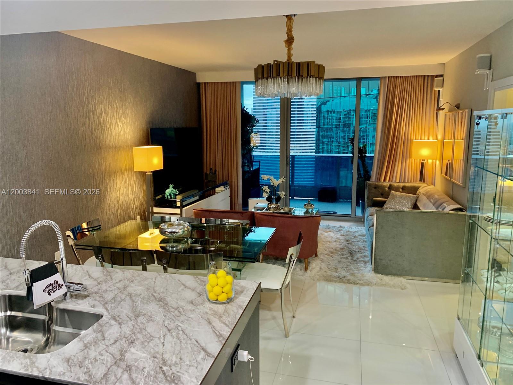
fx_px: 385
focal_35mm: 26
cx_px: 256
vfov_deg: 53.1
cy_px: 192
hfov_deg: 67.3
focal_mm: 4.25
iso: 200
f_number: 1.8
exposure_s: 1/60
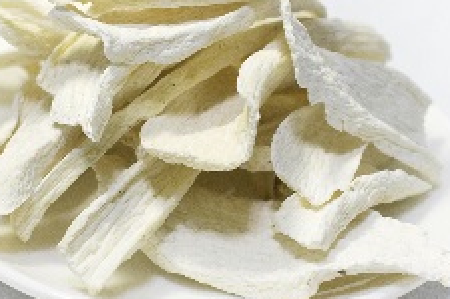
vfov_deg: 19.7
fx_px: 861
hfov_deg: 29.3
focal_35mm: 69
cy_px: 152
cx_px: 209
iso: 800
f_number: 4.5
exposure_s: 1/125
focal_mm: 26
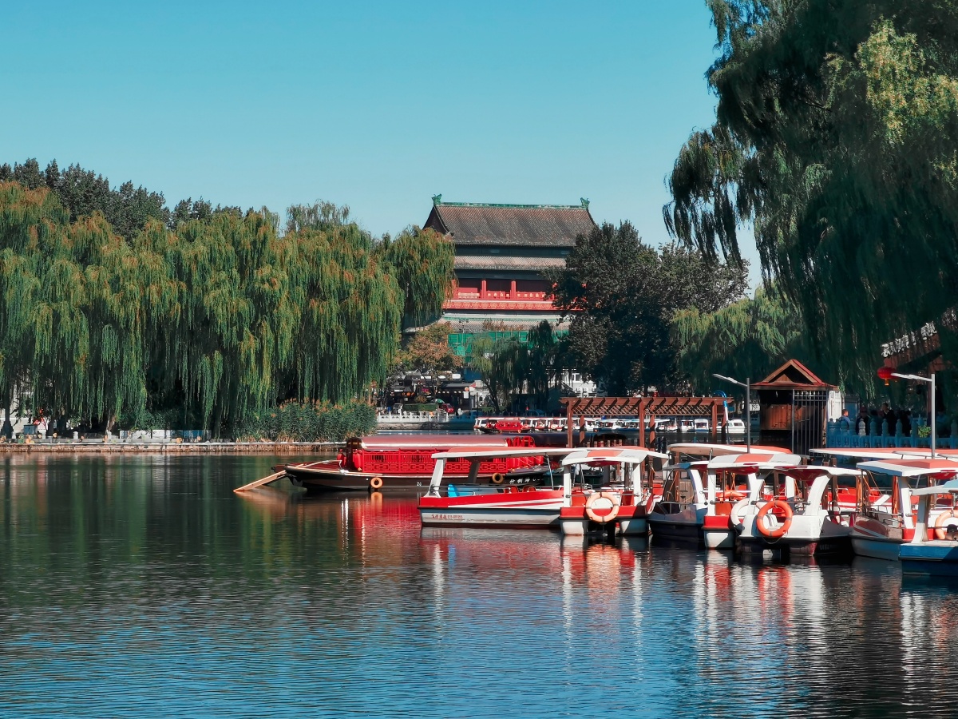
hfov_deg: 14.6
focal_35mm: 135
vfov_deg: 11.0
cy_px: 360
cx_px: 479
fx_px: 3736
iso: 50
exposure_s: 1/833
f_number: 3.4
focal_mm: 14.46
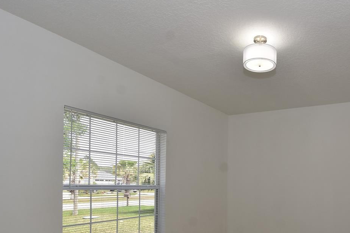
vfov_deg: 46.3
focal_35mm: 26
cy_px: 194
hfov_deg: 65.6
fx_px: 253
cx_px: 257
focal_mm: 10
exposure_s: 1/125
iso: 180
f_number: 5.6
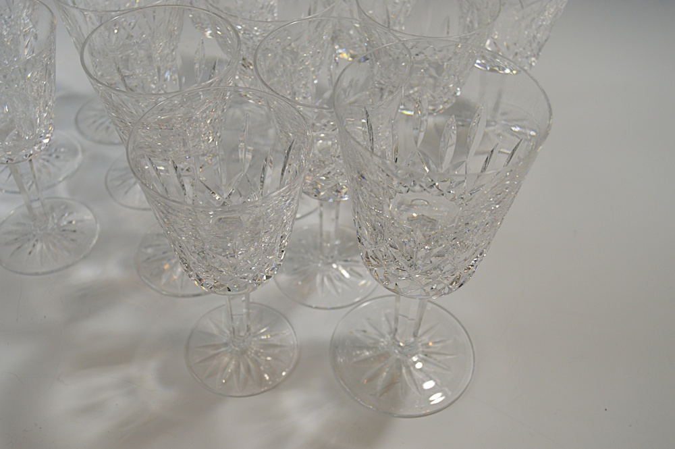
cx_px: 338
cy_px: 224
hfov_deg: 46.4
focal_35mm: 42
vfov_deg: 31.8
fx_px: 787
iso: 400
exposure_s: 1/100
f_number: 5
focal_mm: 28
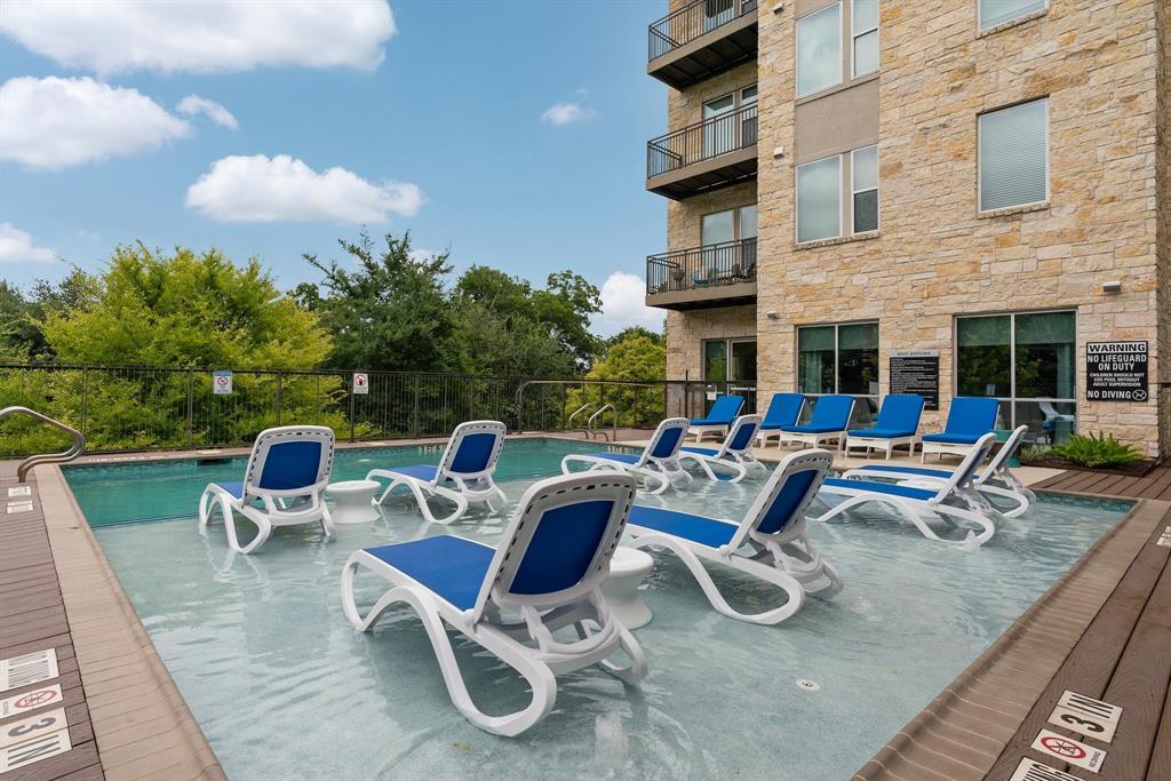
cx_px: 586
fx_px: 586
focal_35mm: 18
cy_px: 390
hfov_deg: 90.0
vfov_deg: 67.4
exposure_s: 1/250
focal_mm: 18
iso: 250
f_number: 8
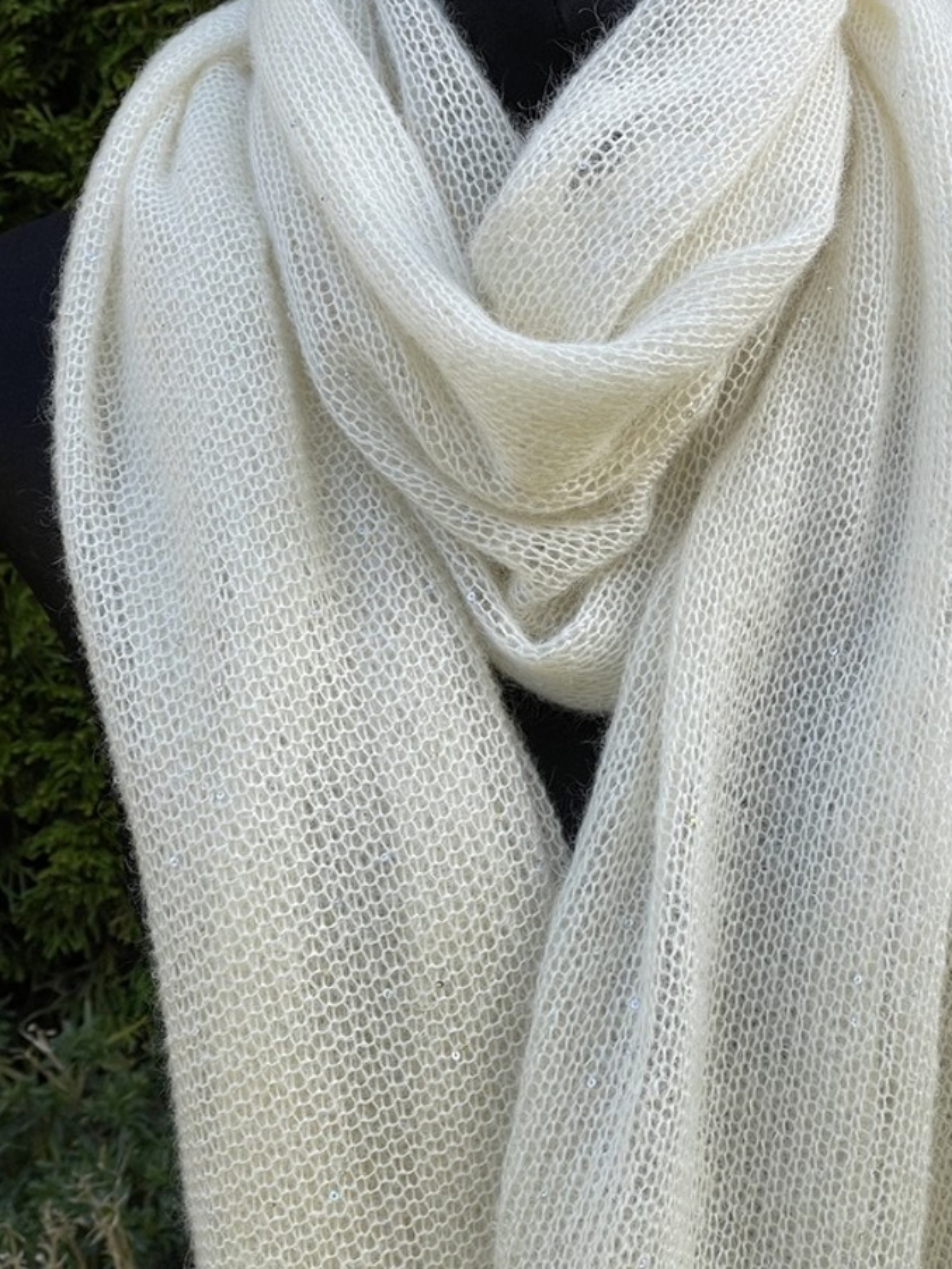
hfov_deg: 21.3
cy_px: 528
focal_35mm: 69
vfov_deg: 28.1
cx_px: 587
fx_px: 2530
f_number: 2
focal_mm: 6
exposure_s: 1/261
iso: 25
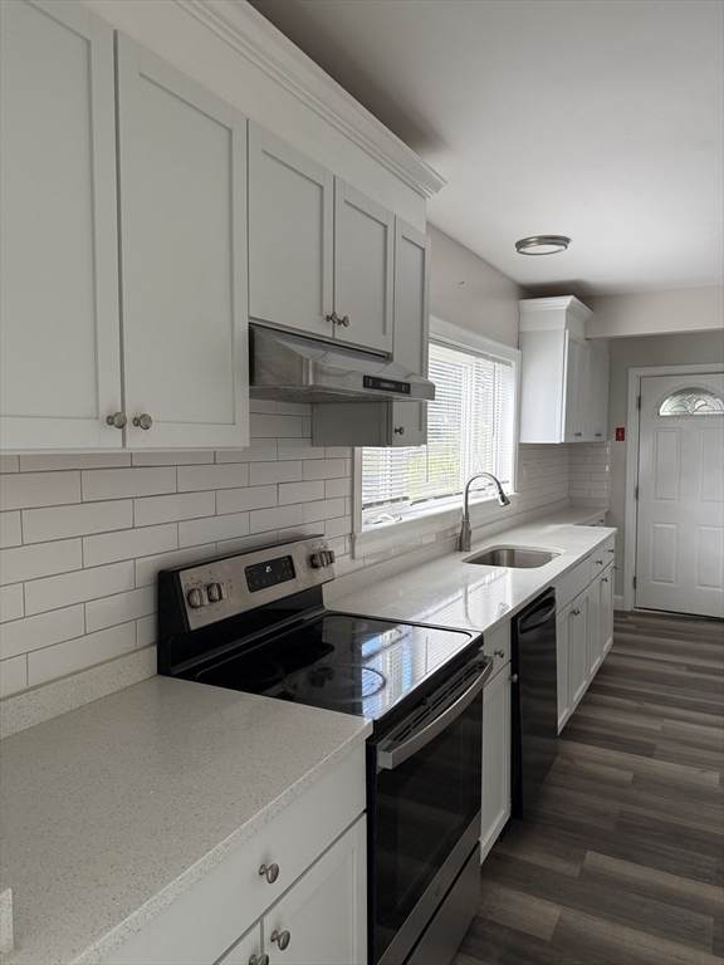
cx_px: 362
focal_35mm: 24
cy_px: 482
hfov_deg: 56.8
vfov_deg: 71.6
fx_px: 669
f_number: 1.78
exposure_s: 1/230
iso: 200
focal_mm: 6.76
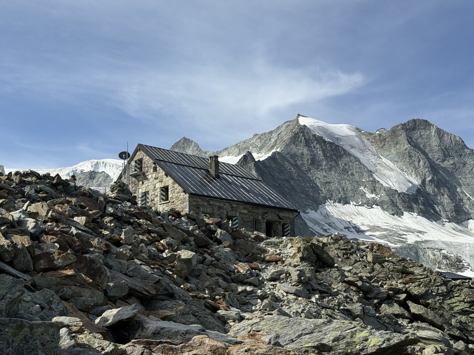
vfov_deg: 30.3
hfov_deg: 39.7
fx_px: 657
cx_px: 237
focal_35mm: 48
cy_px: 178
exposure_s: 1/5587
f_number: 1.78
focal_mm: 6.76
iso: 64
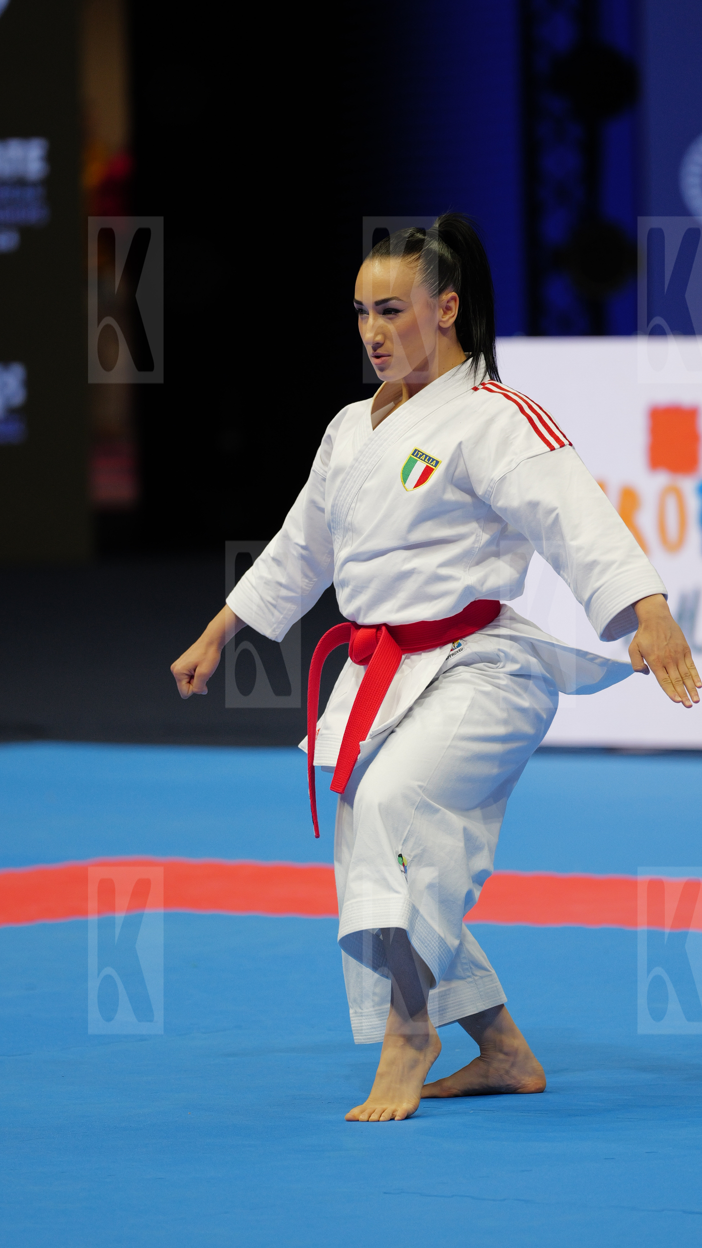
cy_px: 625
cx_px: 401
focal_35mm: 319
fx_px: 10555
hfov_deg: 3.8
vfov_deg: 6.8
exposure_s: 1/500
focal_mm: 200
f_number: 2.8
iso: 640
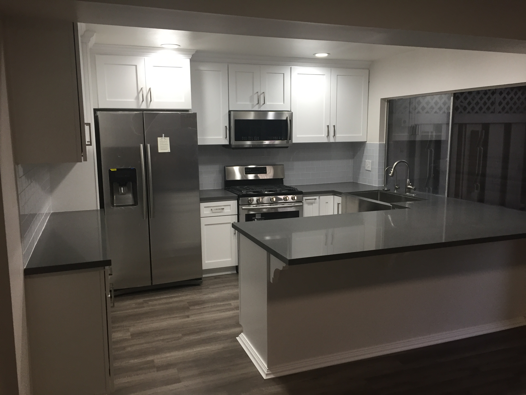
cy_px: 198
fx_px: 441
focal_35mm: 29
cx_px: 263
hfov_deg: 61.7
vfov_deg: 48.2
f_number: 2.2
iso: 50
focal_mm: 4.15
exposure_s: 1/30
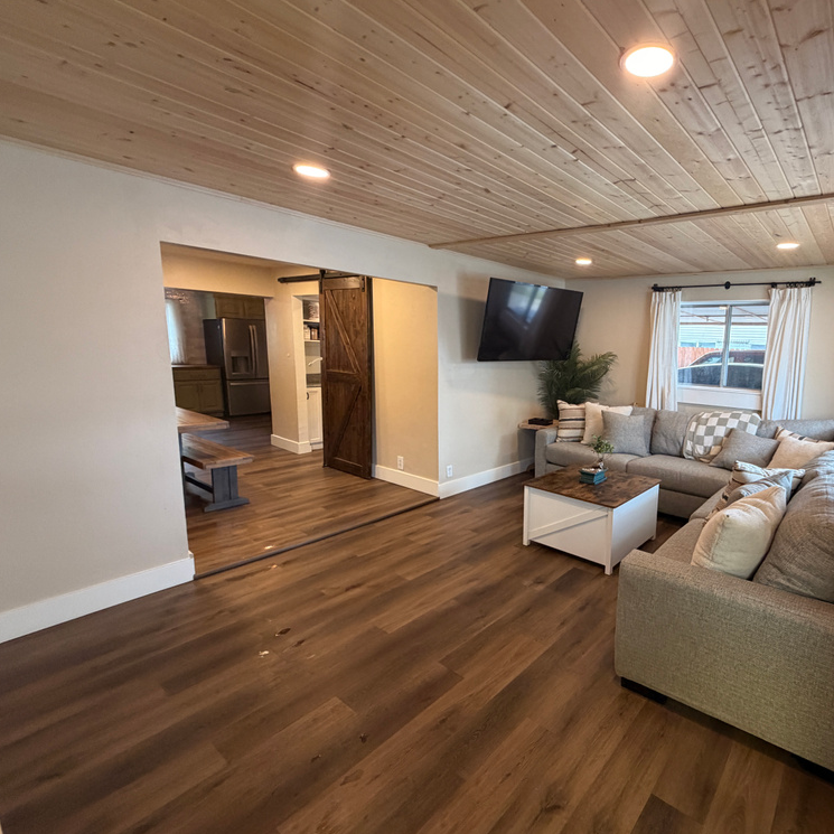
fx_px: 463
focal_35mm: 17
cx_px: 565
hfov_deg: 80.8
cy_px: 418
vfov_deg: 84.0
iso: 320
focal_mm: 2.22
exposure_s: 1/60
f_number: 2.2
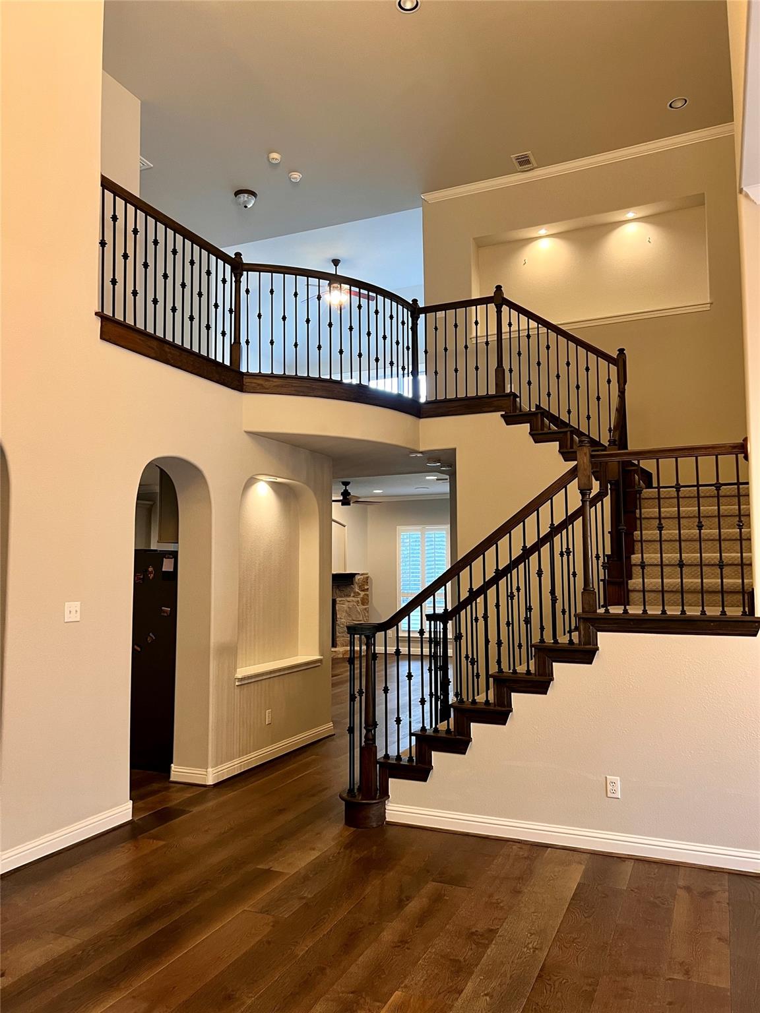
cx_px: 380
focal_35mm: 26
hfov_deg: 53.1
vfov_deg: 67.3
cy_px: 506
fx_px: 761
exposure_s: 1/60
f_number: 1.5
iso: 200
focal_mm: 5.7
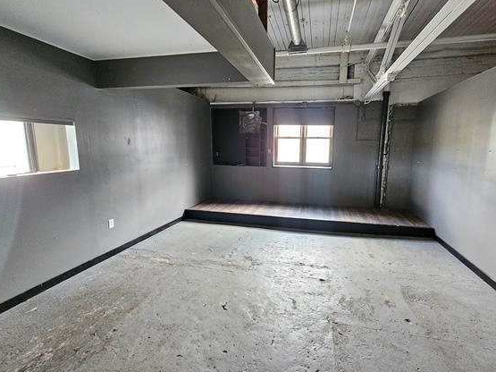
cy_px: 182
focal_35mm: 15
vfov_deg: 81.7
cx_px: 266
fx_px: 215
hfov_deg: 98.0
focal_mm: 2.2
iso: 800
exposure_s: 1/24
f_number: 2.2
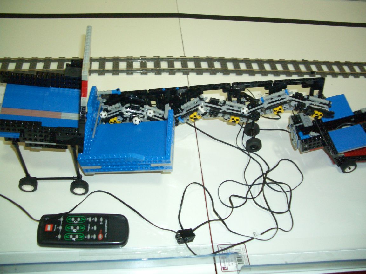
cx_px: 183
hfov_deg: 52.6
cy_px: 137
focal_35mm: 35
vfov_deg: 40.7
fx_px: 370
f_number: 2.6
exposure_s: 1/60
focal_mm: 5.8
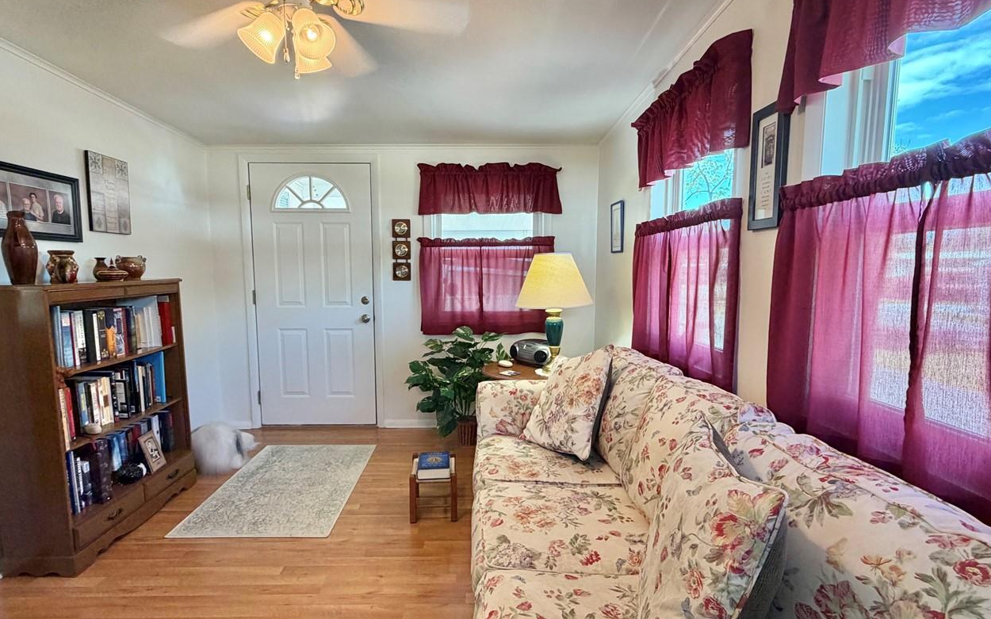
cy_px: 326
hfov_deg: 88.0
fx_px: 513
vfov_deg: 62.2
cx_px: 483
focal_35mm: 19
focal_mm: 2.22
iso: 160
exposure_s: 1/60
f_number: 2.2
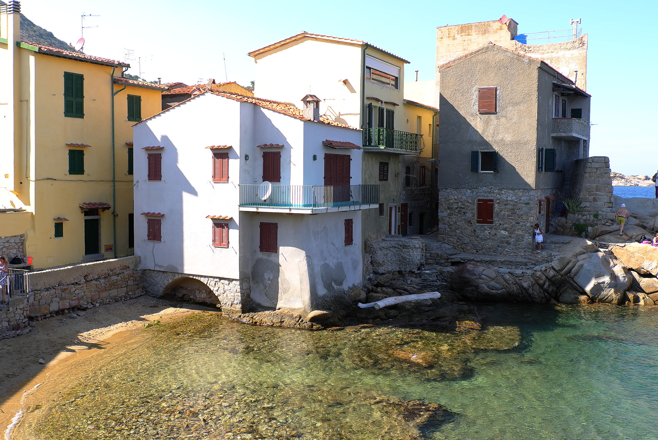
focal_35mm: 36
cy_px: 220
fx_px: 658
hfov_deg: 53.1
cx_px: 329
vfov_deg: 36.9
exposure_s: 1/250
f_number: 5
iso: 100
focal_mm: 24
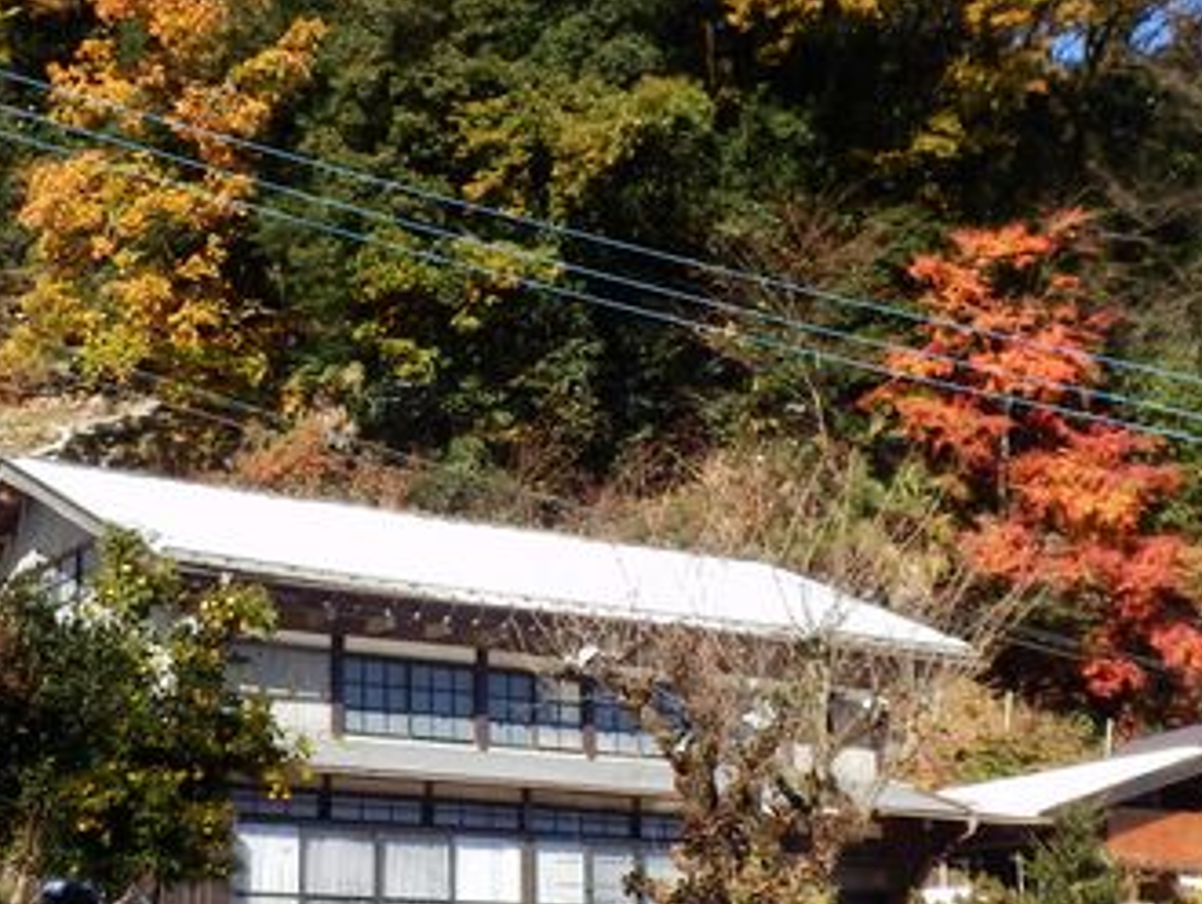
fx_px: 2780
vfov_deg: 18.4
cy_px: 368
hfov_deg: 24.4
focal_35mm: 80
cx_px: 525
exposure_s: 1/500
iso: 80
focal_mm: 5.9
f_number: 3.7
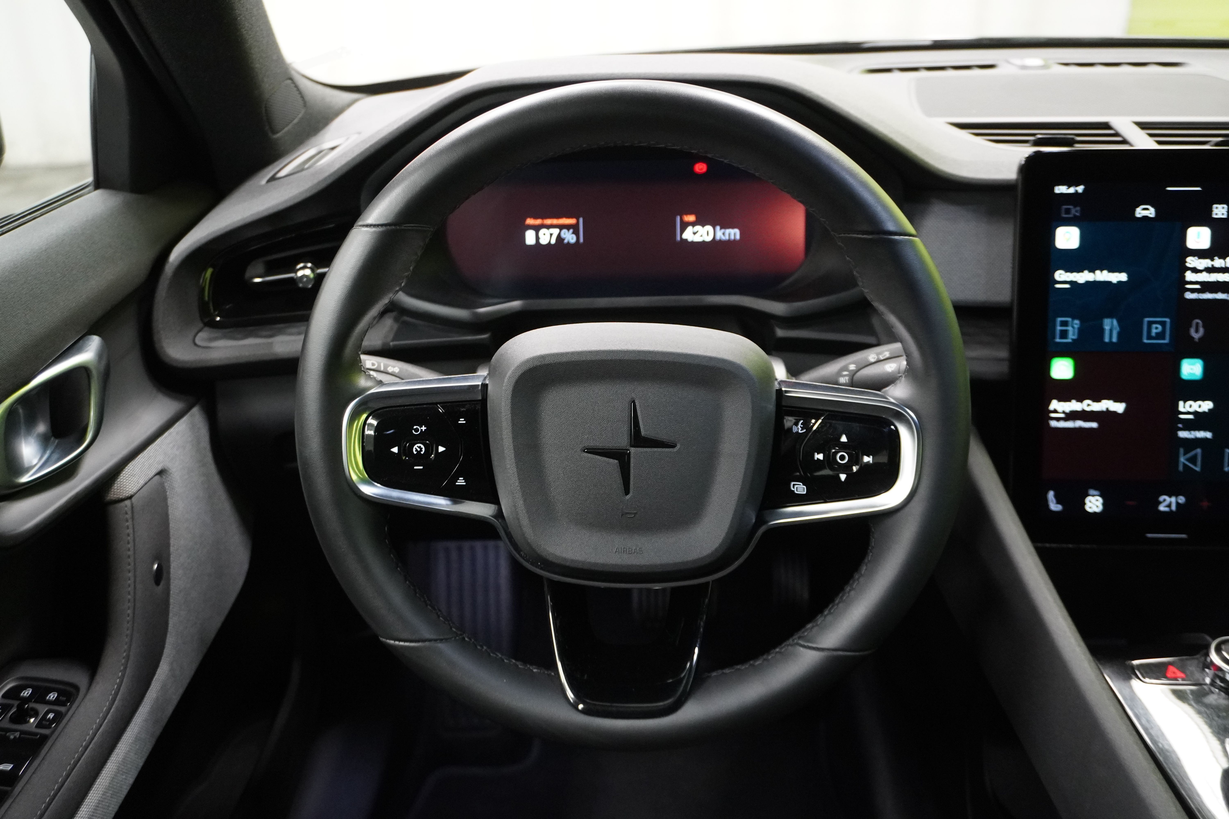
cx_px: 614
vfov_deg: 38.4
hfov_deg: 55.1
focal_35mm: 34
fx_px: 1178
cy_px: 410
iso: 3200
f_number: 4
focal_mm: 23
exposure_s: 1/40
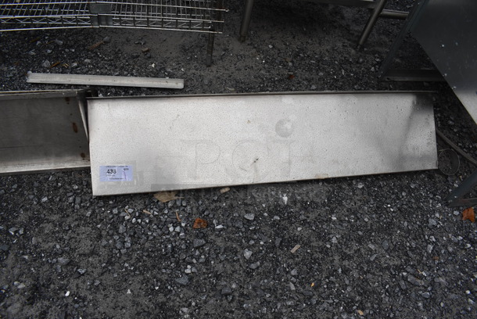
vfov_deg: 48.0
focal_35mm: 27
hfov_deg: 67.3
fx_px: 358
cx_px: 238
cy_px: 160
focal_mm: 18
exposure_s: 1/400
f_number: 7.1
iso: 200
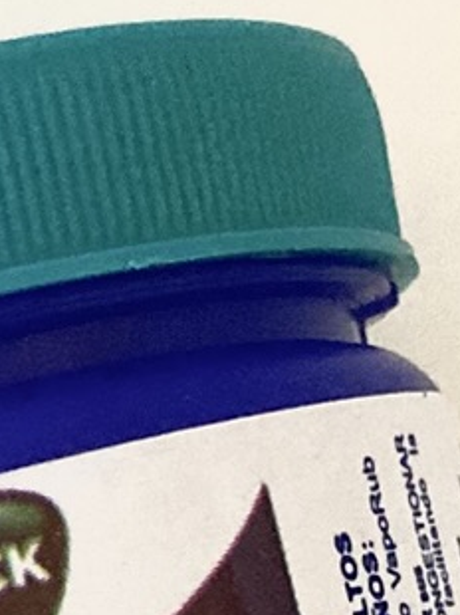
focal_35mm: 185
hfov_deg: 8.0
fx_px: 3282
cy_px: 813
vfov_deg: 10.5
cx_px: 139
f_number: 1.8
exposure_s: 1/56
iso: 320
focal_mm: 3.99
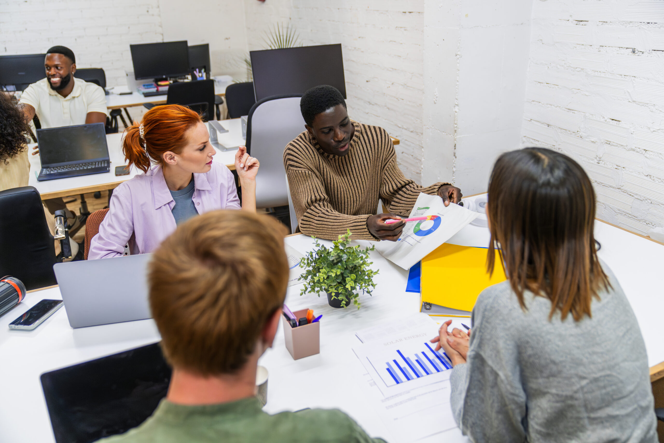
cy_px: 222
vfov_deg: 43.6
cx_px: 332
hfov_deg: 61.9
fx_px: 553
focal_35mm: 30
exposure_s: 1/250
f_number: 2.8
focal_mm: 30
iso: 2000
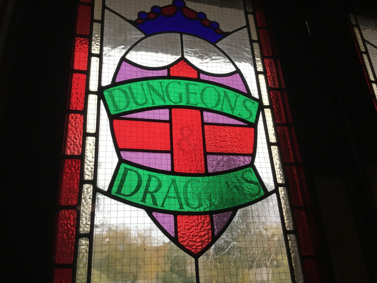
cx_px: 188
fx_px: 338
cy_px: 142
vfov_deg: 45.4
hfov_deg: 58.4
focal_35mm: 31
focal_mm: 3.3
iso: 25
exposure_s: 1/33
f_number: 2.4
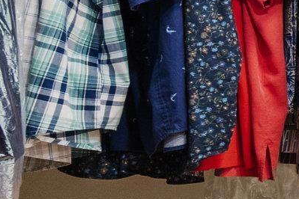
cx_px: 766
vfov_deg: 14.4
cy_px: 22
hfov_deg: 13.6
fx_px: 781
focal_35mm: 94
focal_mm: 10
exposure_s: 1/4
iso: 250
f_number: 8
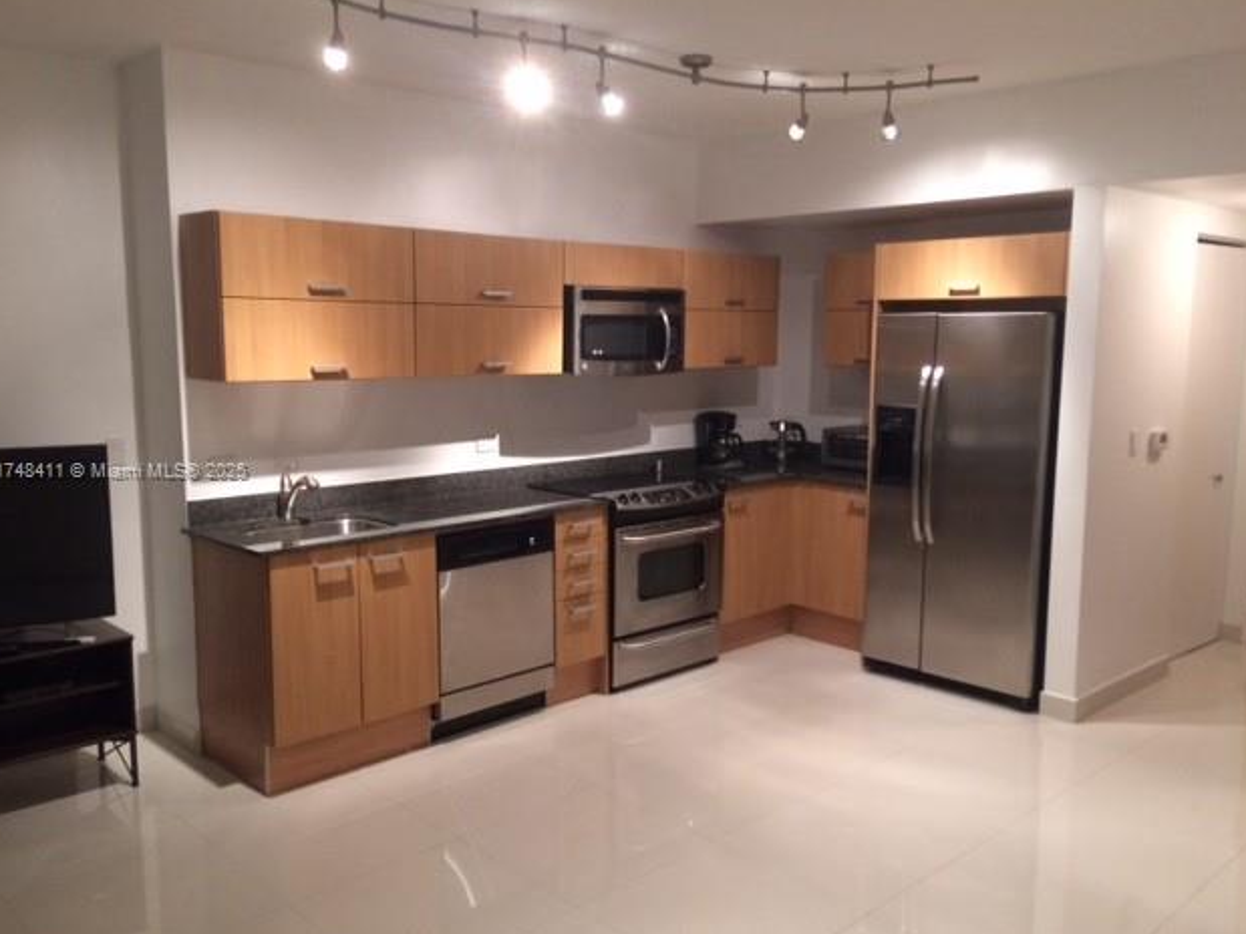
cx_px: 612
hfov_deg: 60.0
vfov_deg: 46.8
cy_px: 473
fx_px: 1080
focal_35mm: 30
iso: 200
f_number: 2.2
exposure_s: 1/30
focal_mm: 4.15
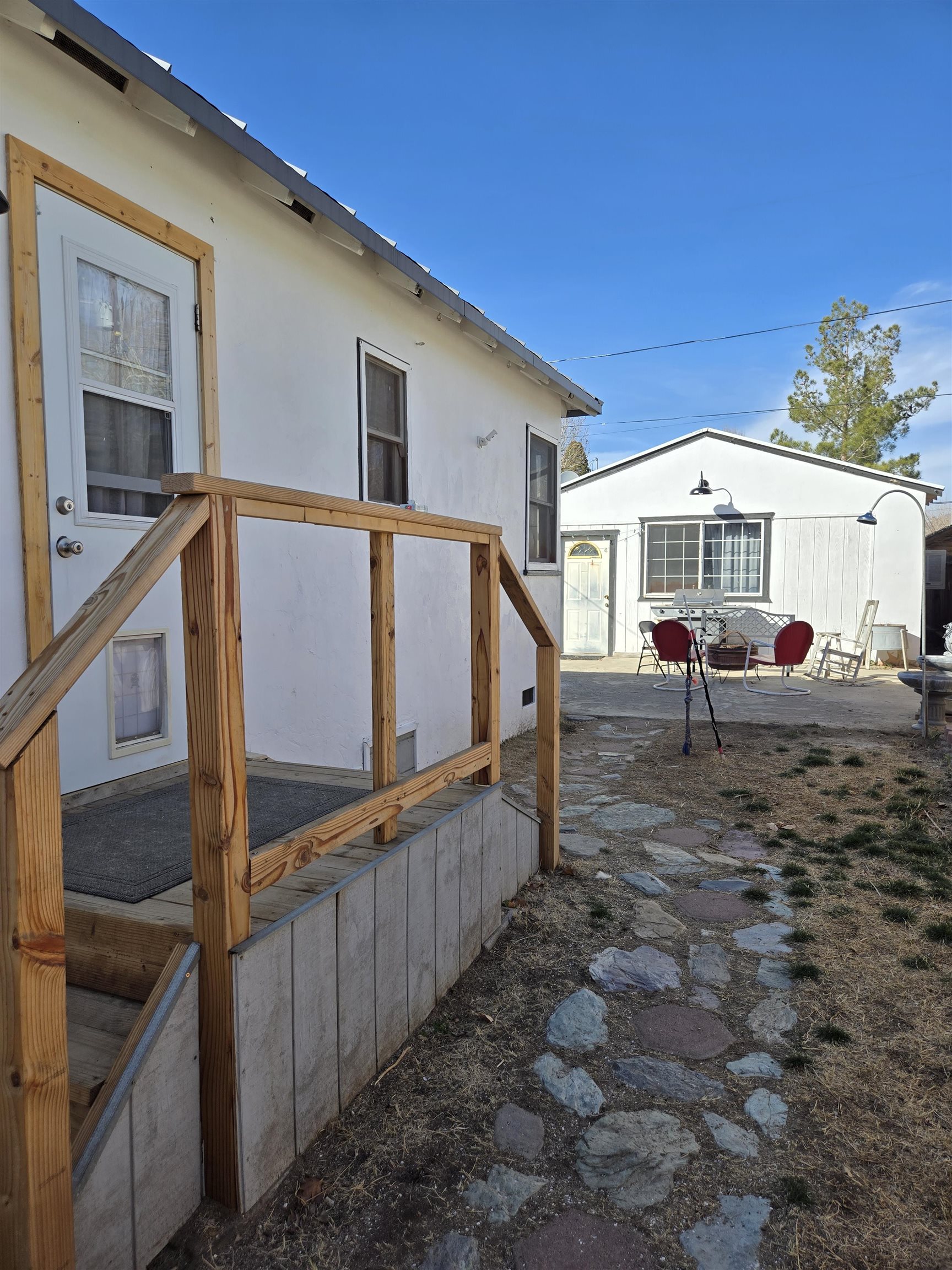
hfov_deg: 58.9
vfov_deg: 73.9
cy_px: 635
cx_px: 476
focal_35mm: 23
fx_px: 843
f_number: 1.8
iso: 25
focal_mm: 5.4
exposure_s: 1/1899
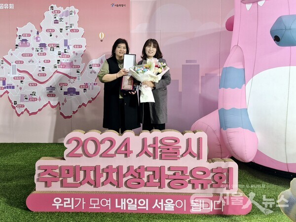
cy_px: 111
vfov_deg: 58.9
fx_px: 197
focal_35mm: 23
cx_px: 148
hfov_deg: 73.9
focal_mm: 5.4
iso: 100
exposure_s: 1/55.2
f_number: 1.8
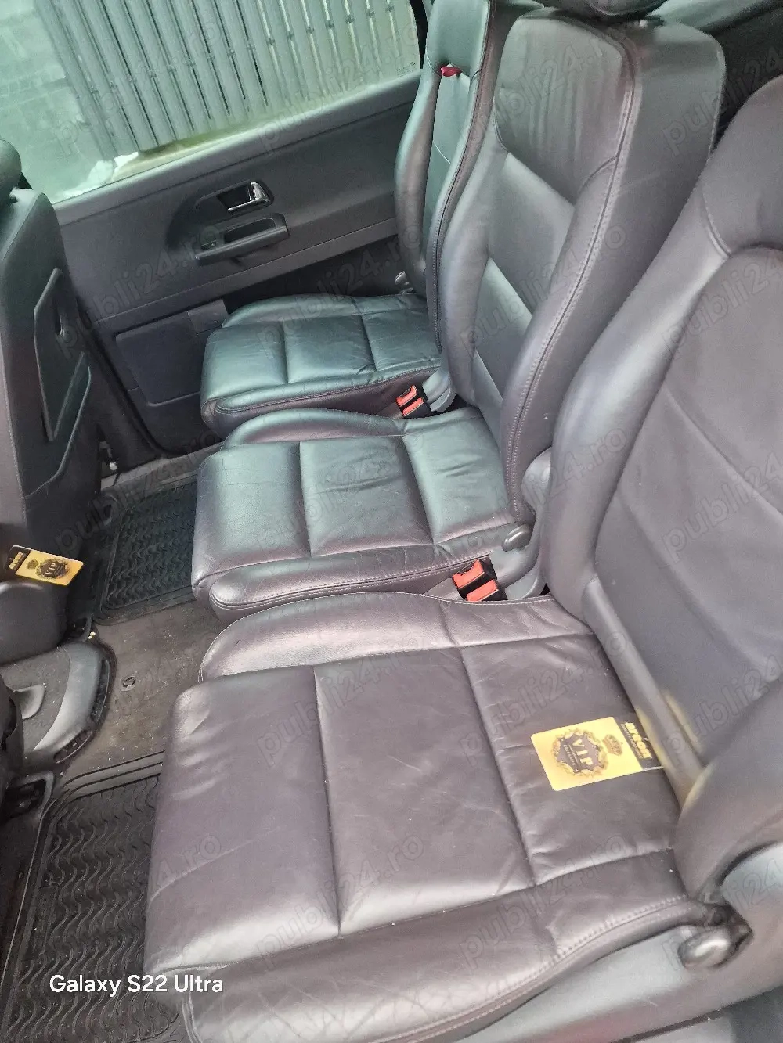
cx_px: 392
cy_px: 522
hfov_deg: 58.9
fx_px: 694
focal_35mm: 23
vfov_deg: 73.9
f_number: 1.8
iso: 640
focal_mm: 6.4
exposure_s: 1/120
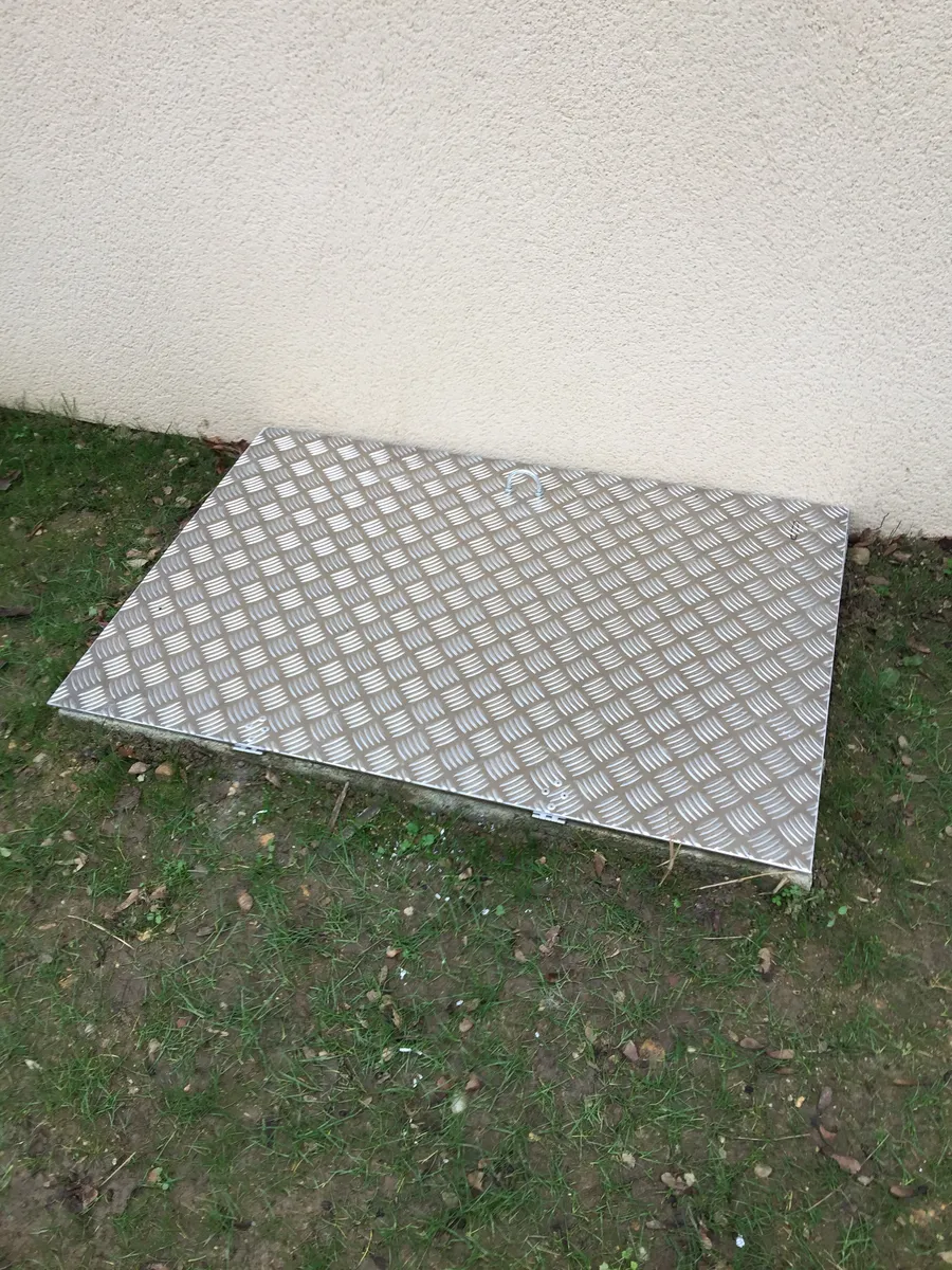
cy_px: 635
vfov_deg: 61.7
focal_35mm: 29
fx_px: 1063
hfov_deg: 48.2
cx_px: 476
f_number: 2.2
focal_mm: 4.15
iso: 32
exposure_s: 1/100
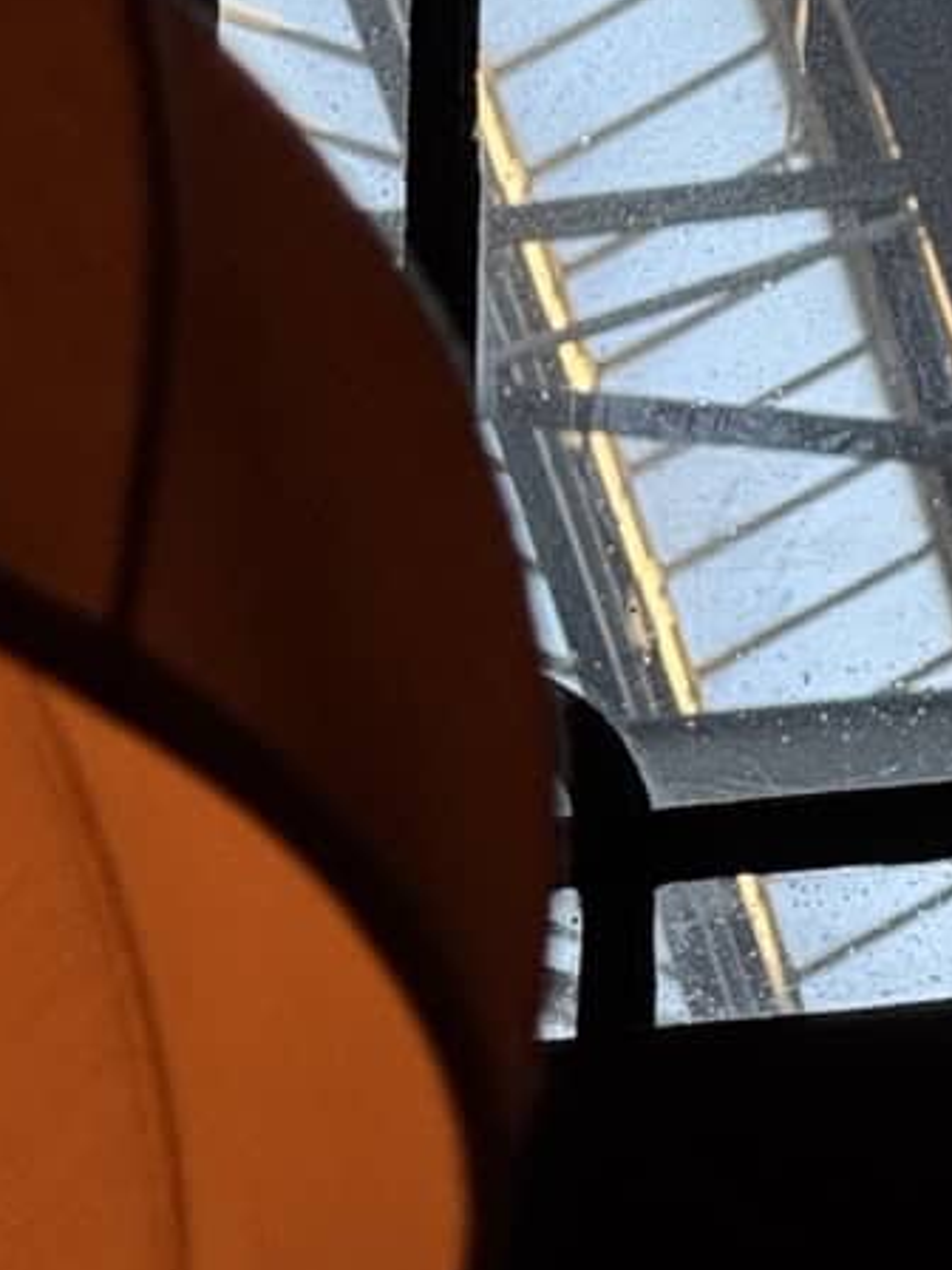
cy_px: -1315
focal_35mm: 536
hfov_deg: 2.8
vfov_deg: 3.7
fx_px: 19655
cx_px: 686
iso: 50
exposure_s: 1/126
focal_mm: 15.7
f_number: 2.8
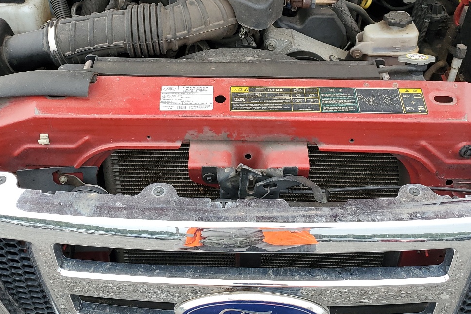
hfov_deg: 43.6
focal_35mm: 45
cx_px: 249
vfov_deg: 29.5
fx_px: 589
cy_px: 89
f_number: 1.5
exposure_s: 1/204
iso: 50
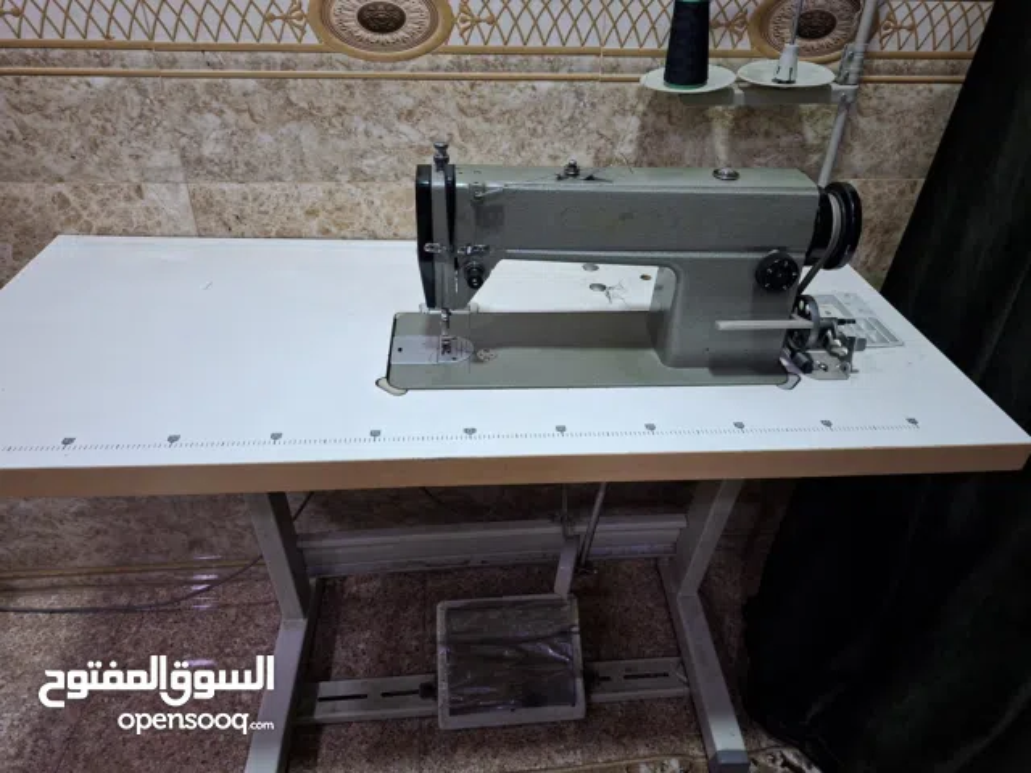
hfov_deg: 73.9
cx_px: 516
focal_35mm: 23
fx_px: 685
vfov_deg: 58.9
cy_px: 386
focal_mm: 5.54
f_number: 1.8
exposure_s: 1/50
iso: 250
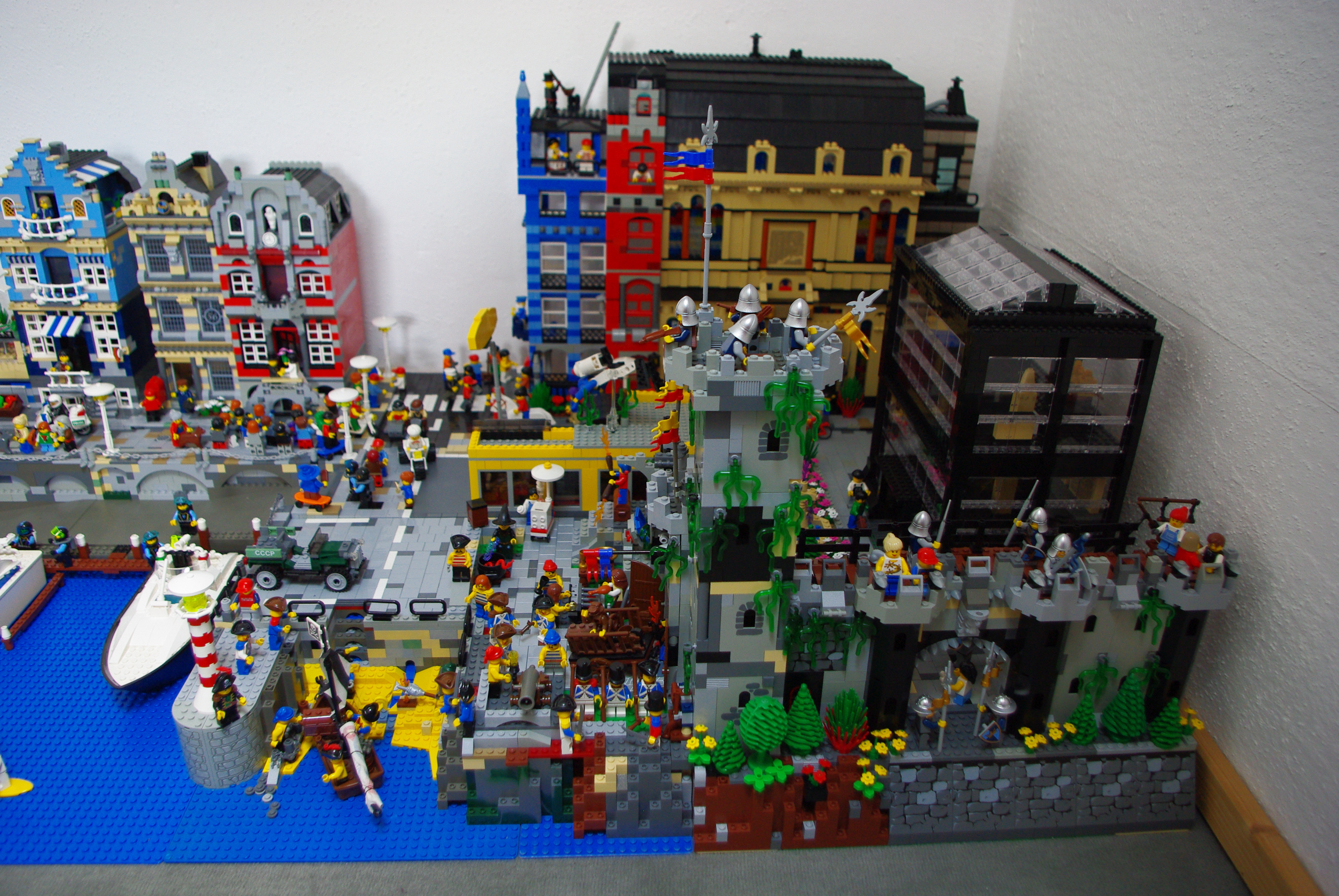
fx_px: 1005
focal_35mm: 27
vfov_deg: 48.0
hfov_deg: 67.3
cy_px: 448
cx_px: 670
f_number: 3.5
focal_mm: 18
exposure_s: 1/20
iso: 400
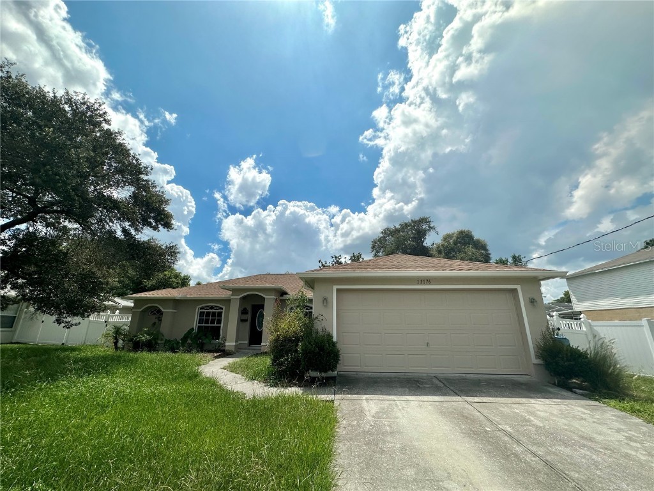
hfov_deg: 102.1
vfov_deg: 85.7
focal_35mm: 14
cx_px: 327
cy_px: 246
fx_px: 265
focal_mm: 2.22
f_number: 2.2
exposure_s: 1/8403
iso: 50
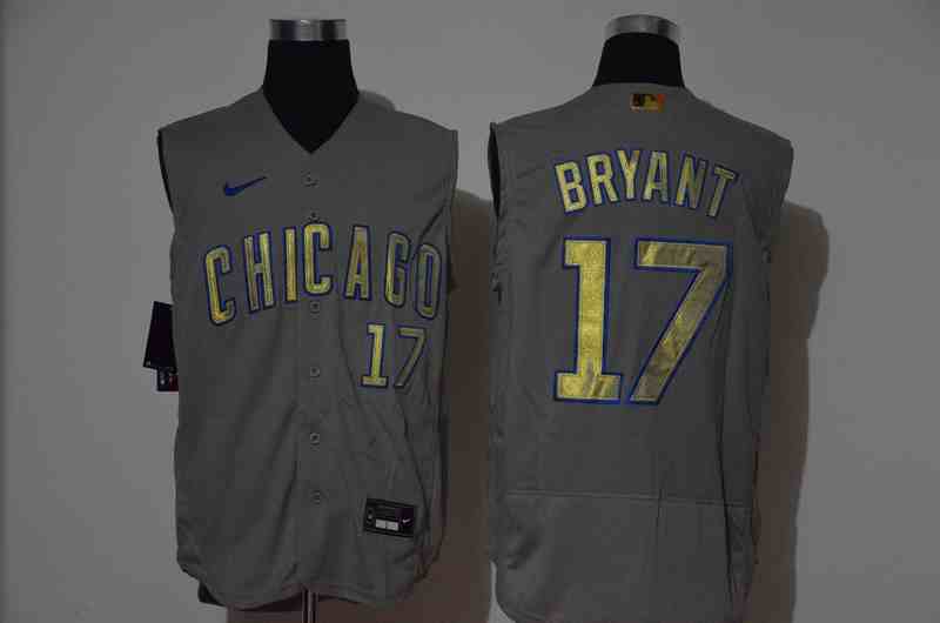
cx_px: 470
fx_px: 1876
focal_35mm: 72
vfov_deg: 18.8
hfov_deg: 28.1
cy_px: 312
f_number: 4.5
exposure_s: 1/50
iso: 4000
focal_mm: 48
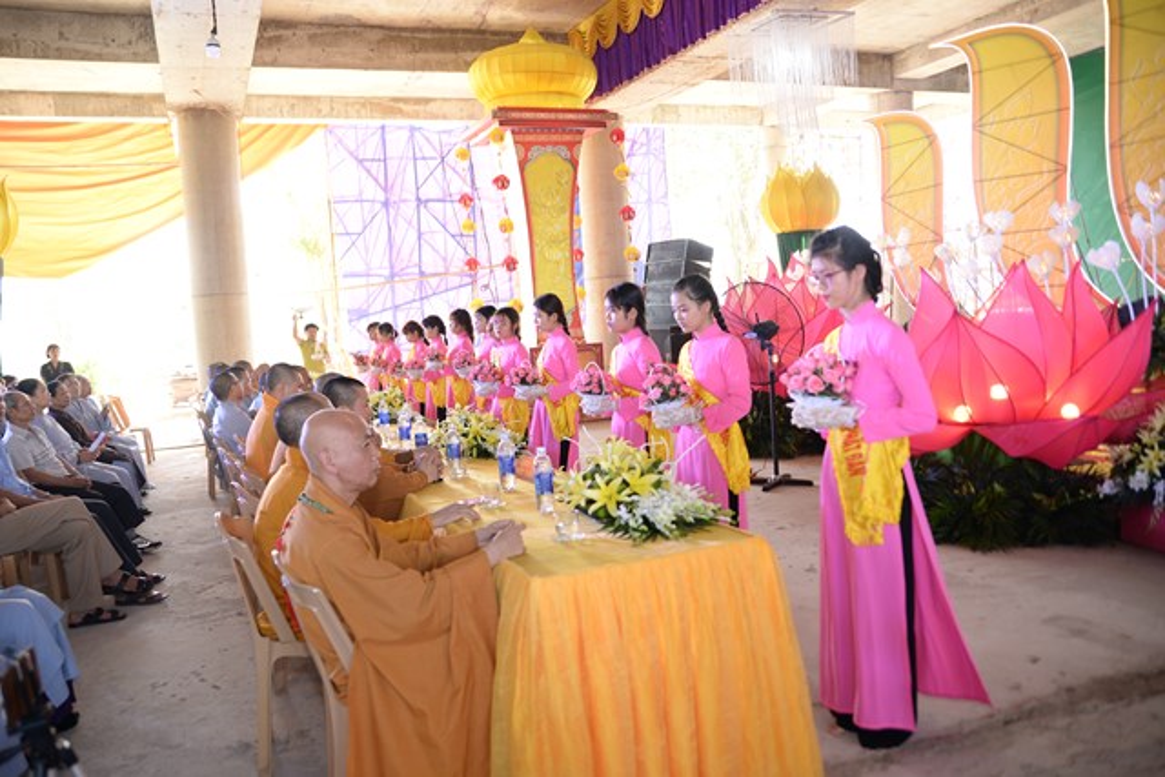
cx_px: 582
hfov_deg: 65.5
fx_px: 906
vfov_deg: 46.4
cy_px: 388
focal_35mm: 28
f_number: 2.8
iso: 500
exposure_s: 1/160
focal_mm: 28
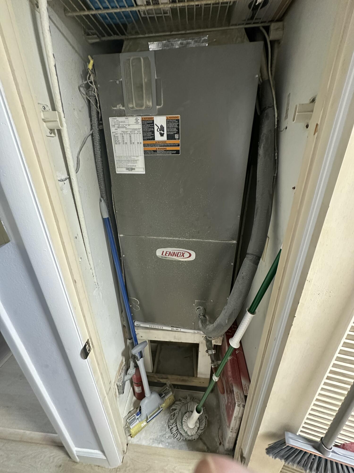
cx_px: 177
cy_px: 236
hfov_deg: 85.7
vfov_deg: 102.1
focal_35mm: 14
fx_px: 191
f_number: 2.2
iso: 800
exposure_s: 1/40
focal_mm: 2.22
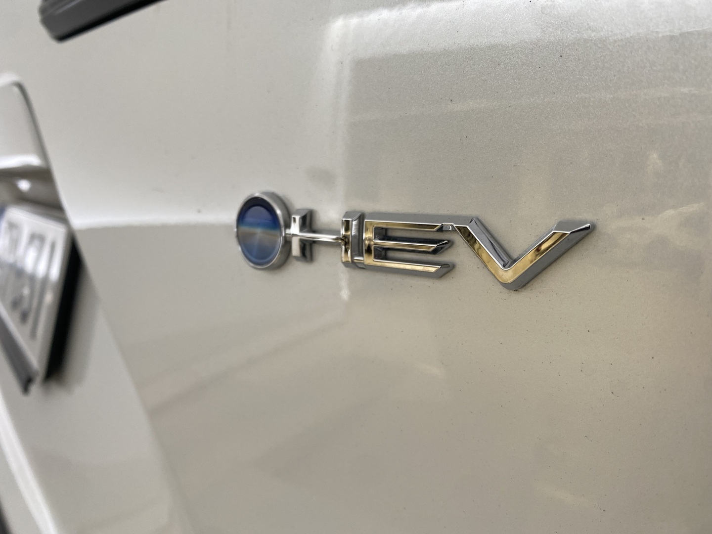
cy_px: 267
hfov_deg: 67.3
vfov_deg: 53.1
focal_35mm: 26
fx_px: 535
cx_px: 356
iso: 100
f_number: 1.8
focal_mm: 4.25
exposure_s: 1/100
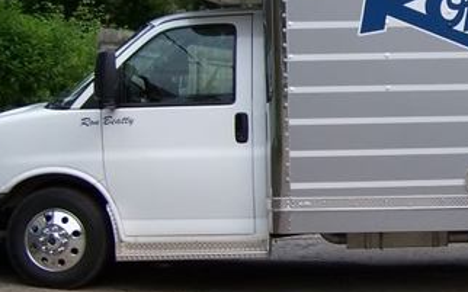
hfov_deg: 19.9
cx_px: 512
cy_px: 97
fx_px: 1275
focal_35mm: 100
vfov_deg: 13.1
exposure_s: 1/180
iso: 80
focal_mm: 6.3
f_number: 2.8
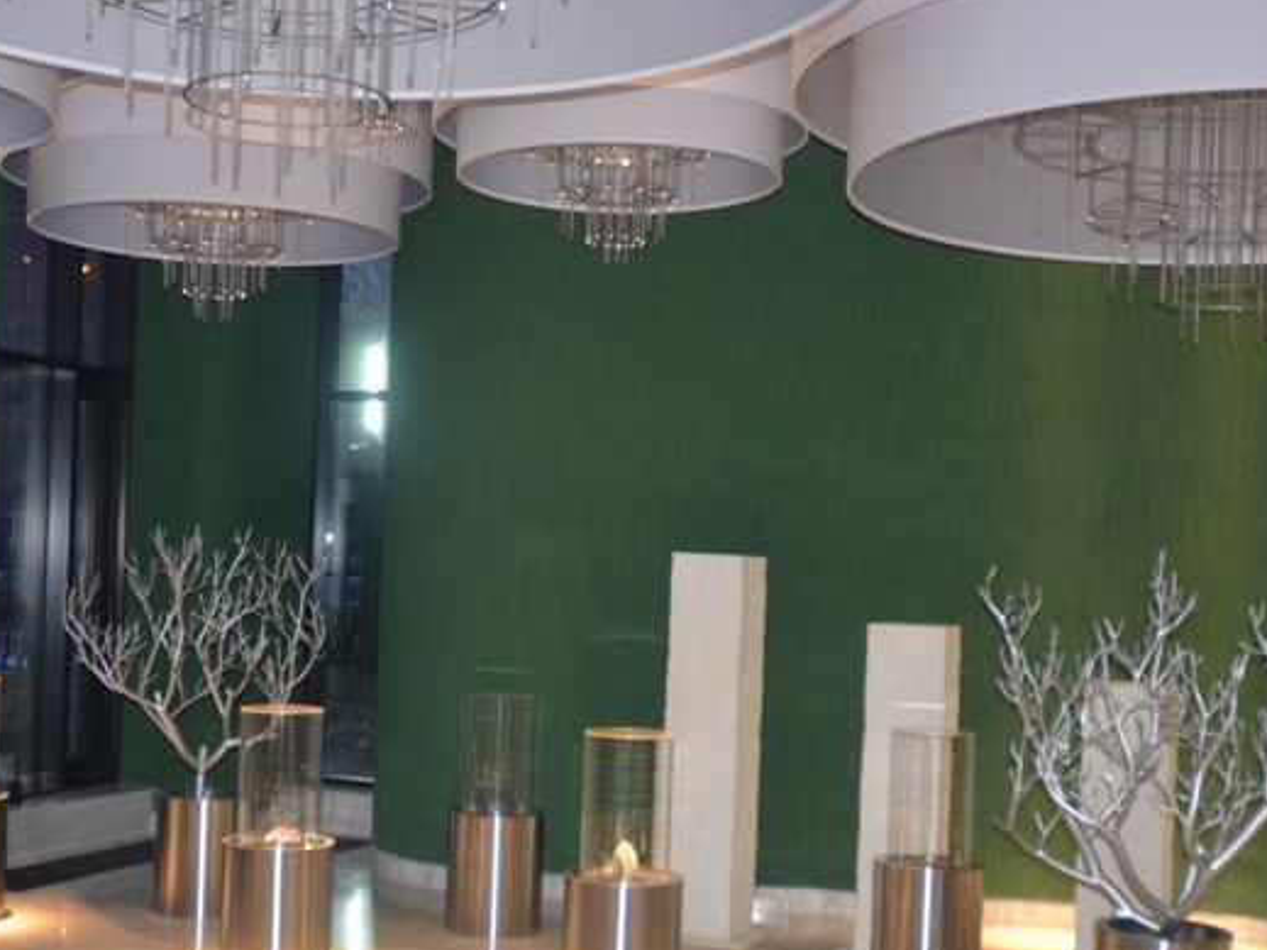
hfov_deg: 39.5
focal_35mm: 48
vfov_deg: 30.2
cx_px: 515
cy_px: 576
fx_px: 1756
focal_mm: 18
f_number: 3.5
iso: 800
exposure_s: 1/60
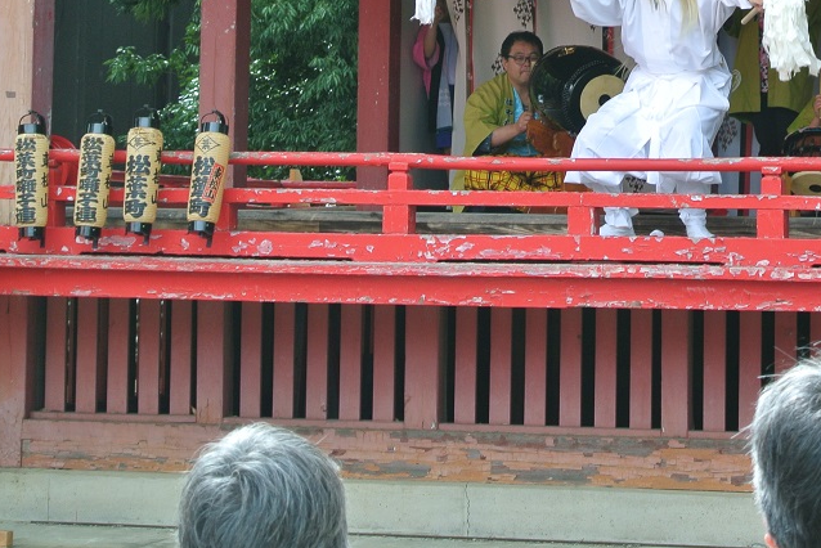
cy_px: 36
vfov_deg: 8.8
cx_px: 691
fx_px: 3536
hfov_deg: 13.2
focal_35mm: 155
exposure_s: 1/60
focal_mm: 30
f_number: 5.6
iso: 100
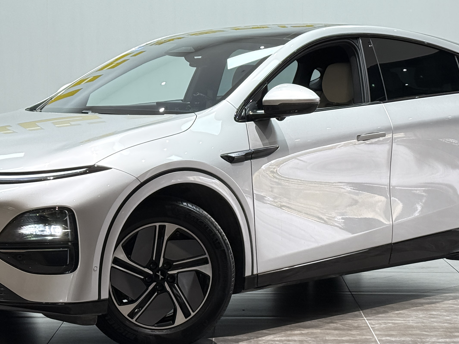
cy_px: 112
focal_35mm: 91
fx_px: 1207
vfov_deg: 16.2
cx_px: 231
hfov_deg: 21.5
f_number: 1.78
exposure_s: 1/100
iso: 320
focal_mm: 6.76
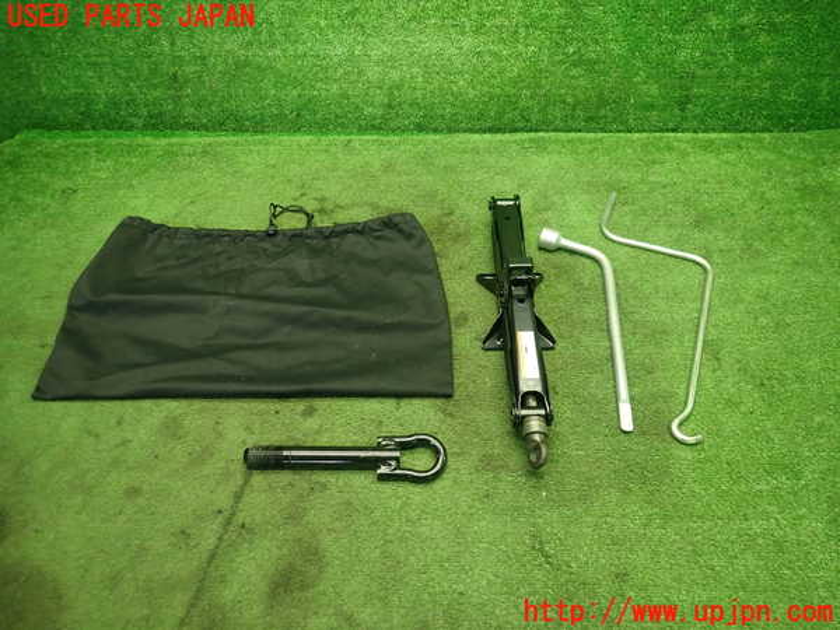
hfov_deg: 69.4
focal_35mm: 25
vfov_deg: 54.9
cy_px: 315
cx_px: 420
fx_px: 607
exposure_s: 1/30
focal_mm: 4.5
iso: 200
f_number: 2
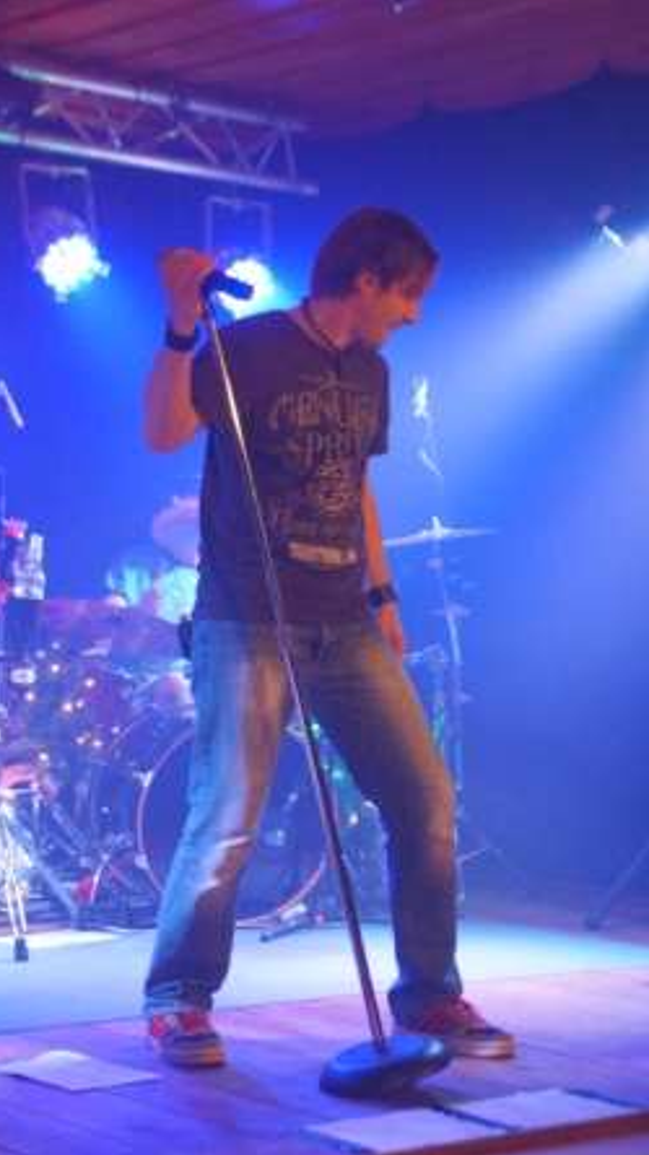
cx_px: 332
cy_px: 579
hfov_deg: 15.3
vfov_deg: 26.9
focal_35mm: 79
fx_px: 2419
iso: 3200
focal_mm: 50
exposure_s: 1/50
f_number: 4.5
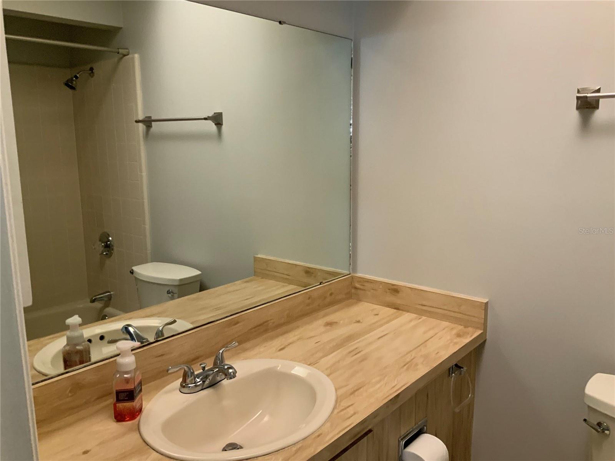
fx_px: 515
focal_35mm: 29
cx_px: 308
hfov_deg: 61.7
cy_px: 230
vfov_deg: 48.2
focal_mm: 3
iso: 200
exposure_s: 1/59
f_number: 1.8
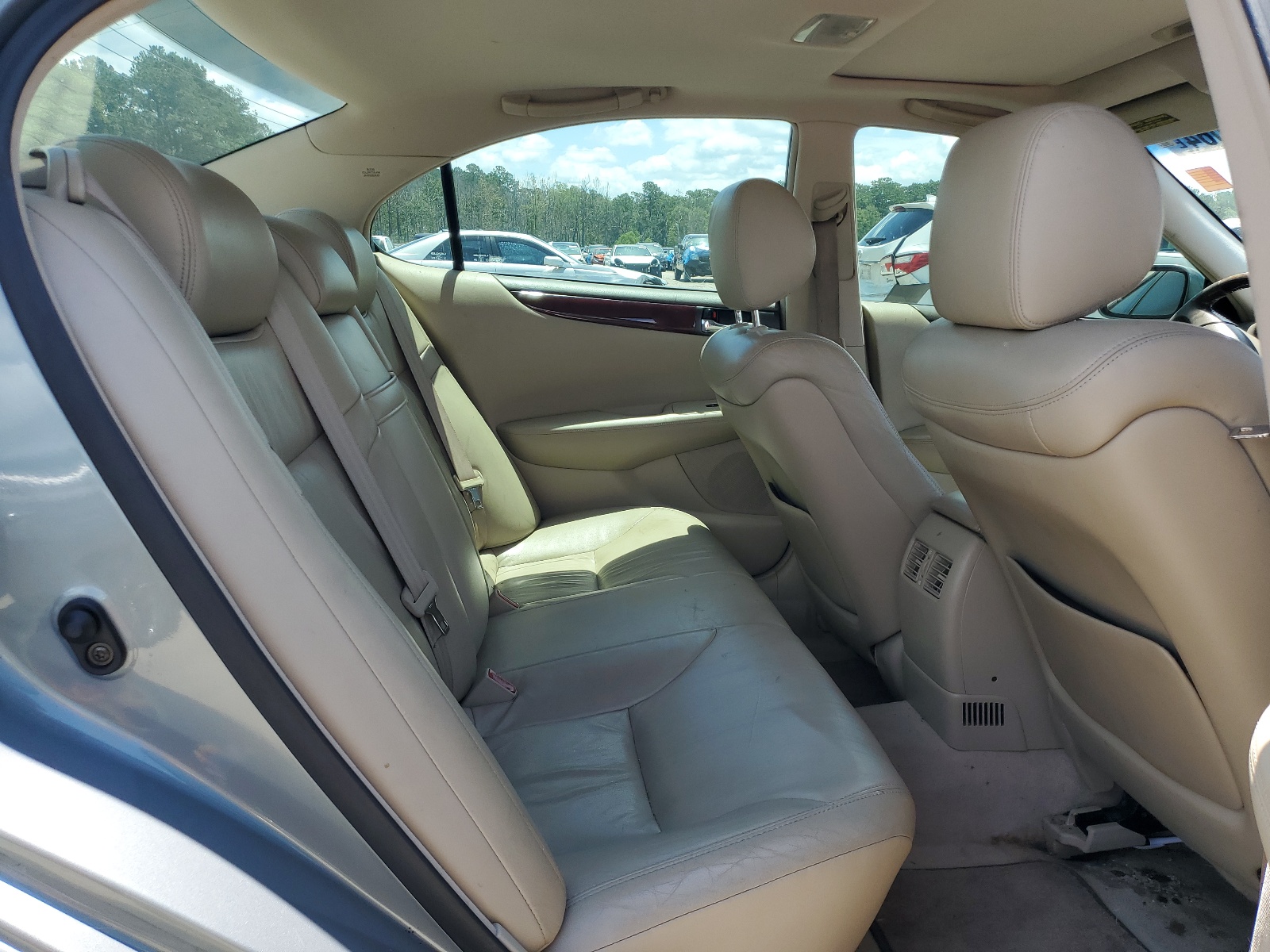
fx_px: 954
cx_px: 635
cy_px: 476
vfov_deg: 53.1
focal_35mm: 26
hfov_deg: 67.3
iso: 50
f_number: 1.5
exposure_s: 1/667
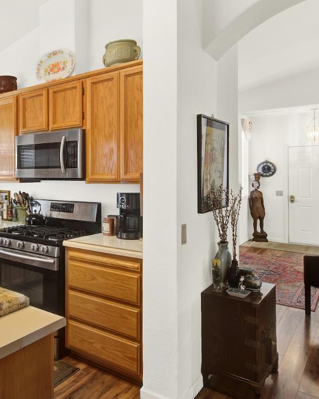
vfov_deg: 62.0
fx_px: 331
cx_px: 19
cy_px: 173
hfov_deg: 45.5
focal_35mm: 28
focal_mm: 14
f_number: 14
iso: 100
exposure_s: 1/6
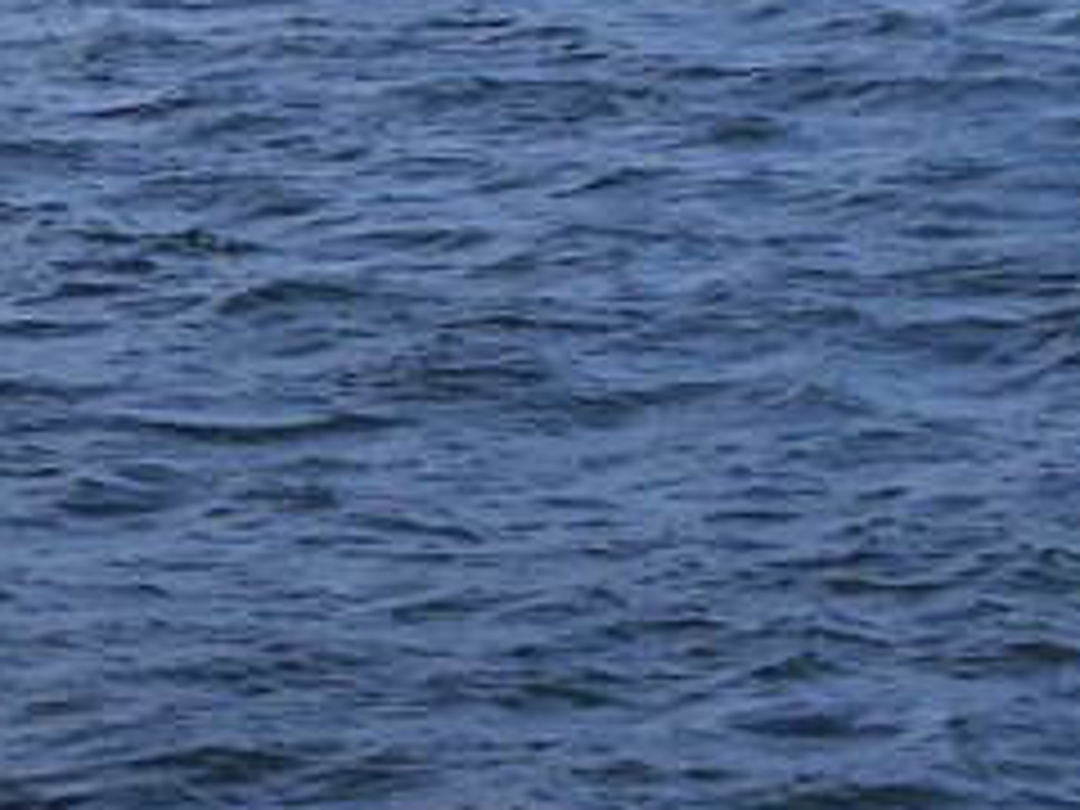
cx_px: 860
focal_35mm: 187
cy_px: -603
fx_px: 5834
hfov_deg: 10.5
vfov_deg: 7.7
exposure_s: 1/1600
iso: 100
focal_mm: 6.2
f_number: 3.5
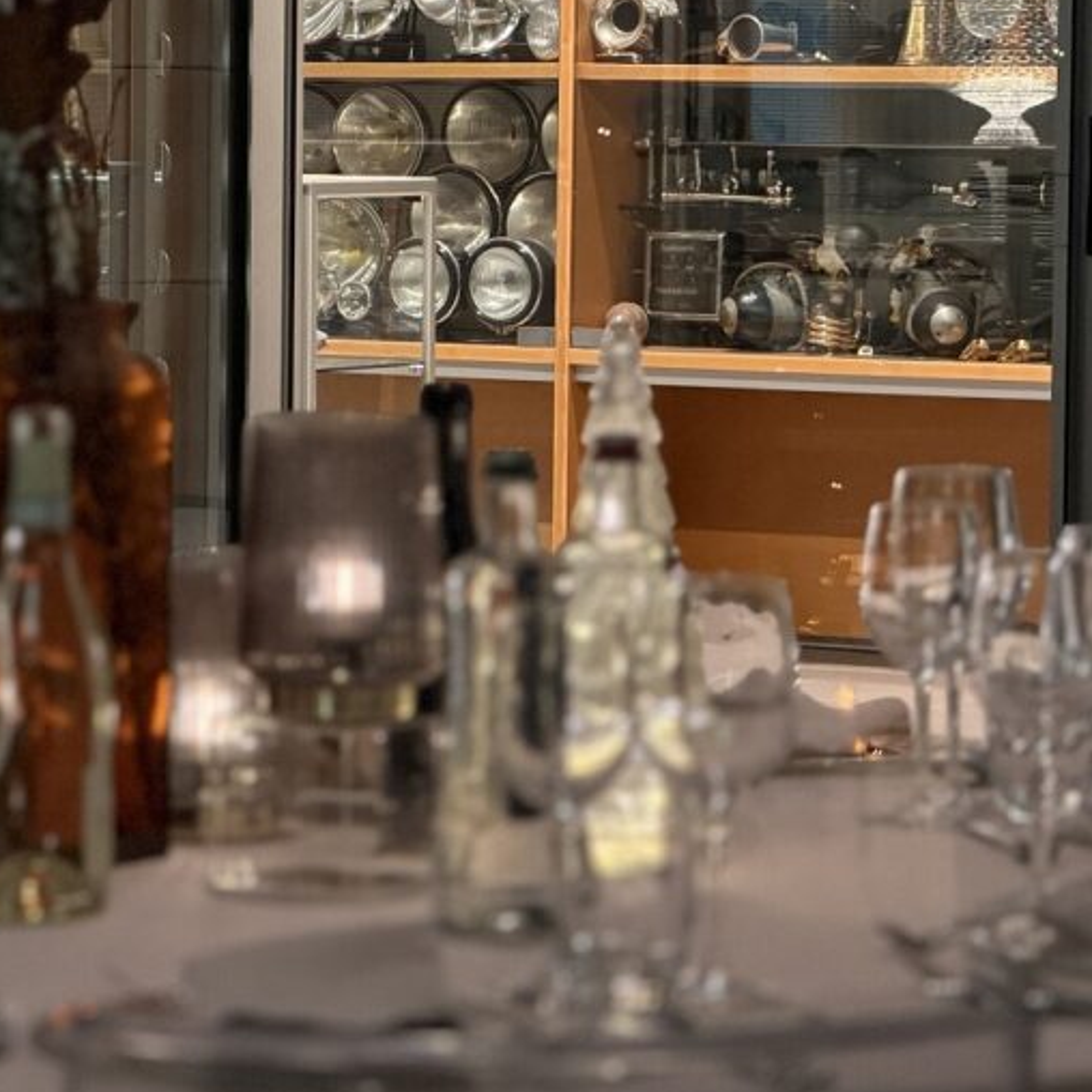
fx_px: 6353
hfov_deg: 9.8
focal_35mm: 178
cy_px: 350
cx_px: 97
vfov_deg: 9.8
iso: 640
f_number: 2.8
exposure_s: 1/33
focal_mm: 16.89
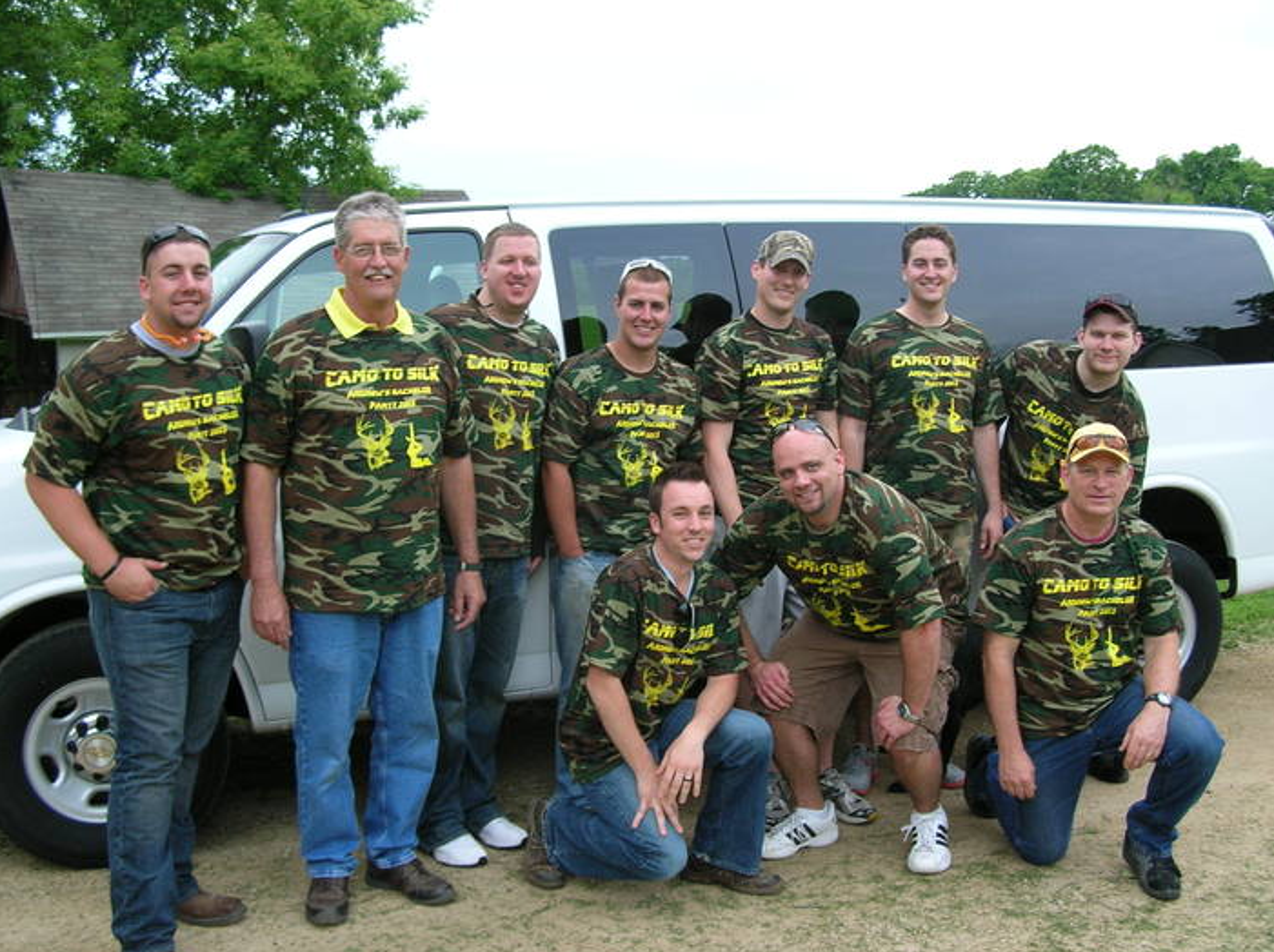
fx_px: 1360
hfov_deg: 50.2
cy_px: 488
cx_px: 649
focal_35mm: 37
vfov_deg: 38.6
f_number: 2.7
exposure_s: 1/46.3
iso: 50
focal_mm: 6
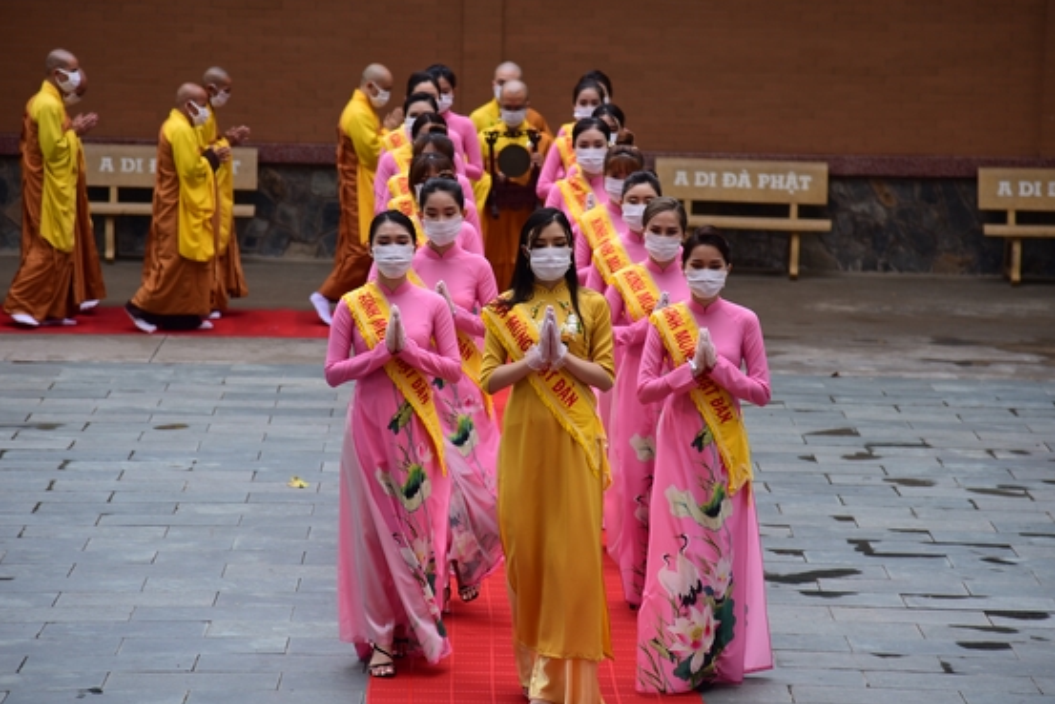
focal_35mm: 141
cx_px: 540
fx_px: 4133
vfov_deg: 9.7
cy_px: 298
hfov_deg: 14.5
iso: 160
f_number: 4
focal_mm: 120
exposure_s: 1/100
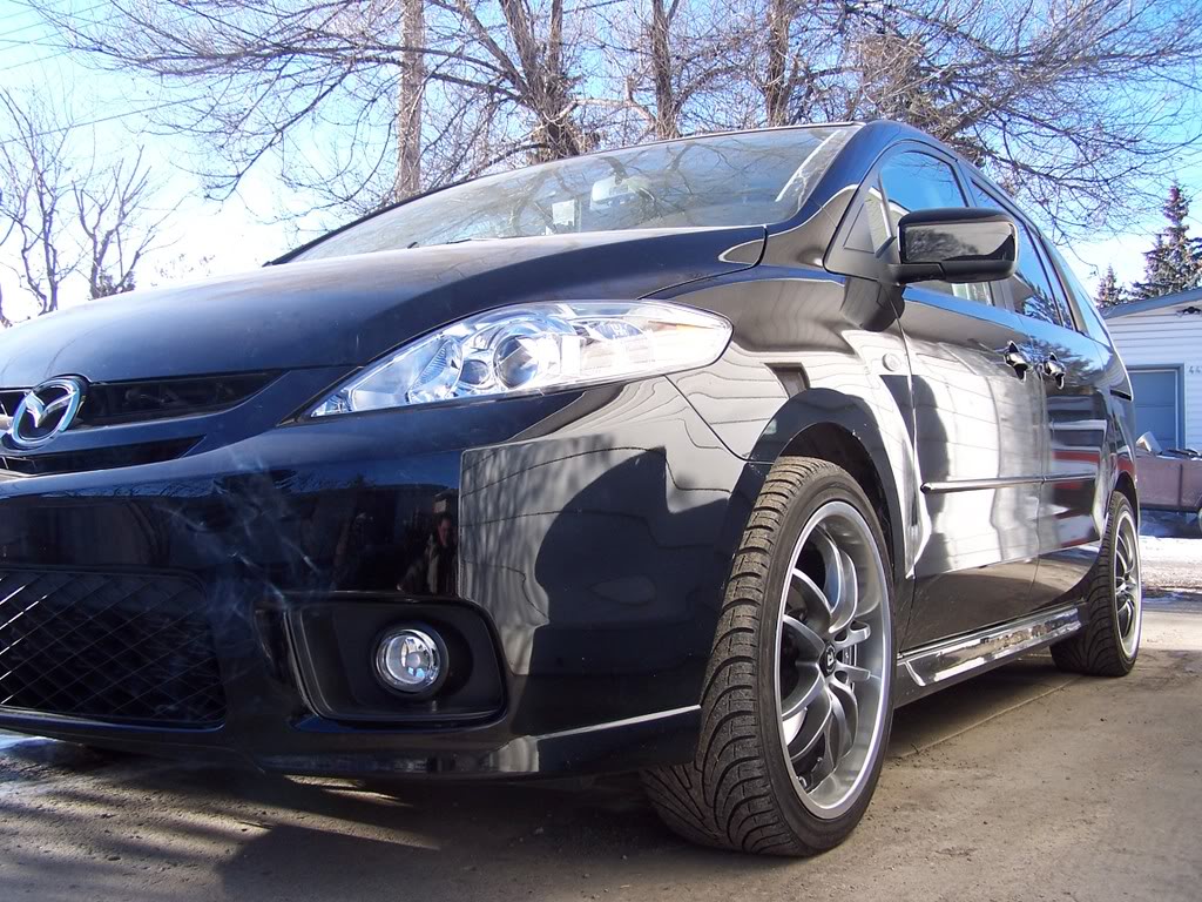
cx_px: 601
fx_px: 1320
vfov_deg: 37.7
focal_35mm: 38
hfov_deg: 49.0
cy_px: 451
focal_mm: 6.3
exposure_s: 1/180
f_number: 2.8
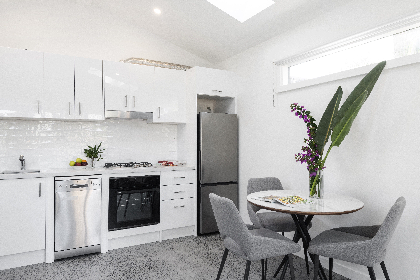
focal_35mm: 25
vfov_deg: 51.3
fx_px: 292
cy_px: 140
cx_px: 210
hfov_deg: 71.5
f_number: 8
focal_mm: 25
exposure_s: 1/40
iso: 640
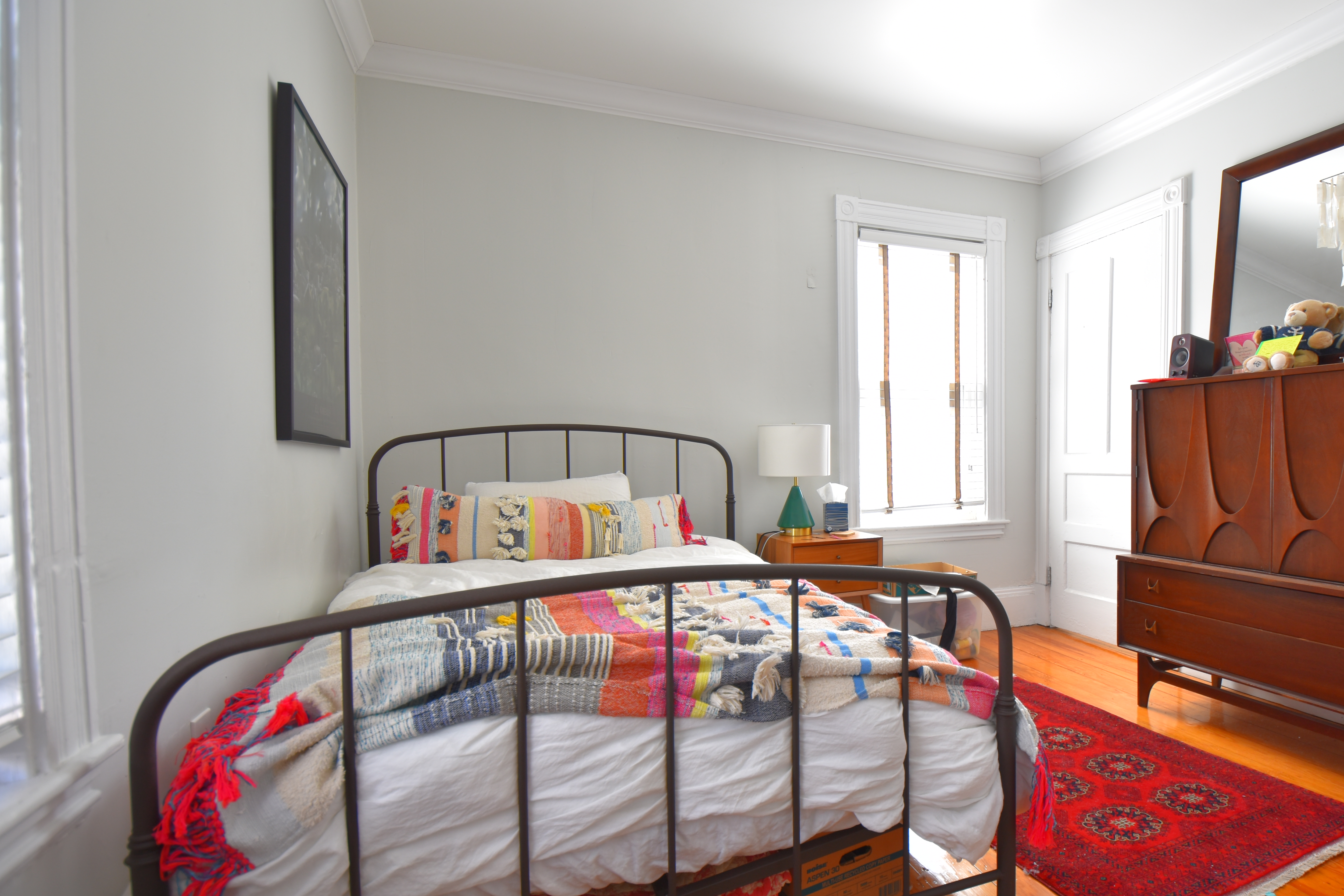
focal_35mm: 18
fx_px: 672
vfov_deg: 67.3
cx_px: 800
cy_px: 468
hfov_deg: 89.0
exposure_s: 1/15
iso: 100
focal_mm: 10
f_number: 3.5
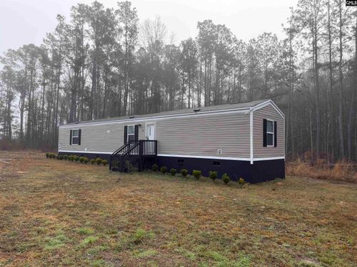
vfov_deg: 56.8
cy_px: 134
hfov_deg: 71.6
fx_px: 248
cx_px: 178
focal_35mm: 24
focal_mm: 6.76
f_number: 1.78
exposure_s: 1/1437
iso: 100
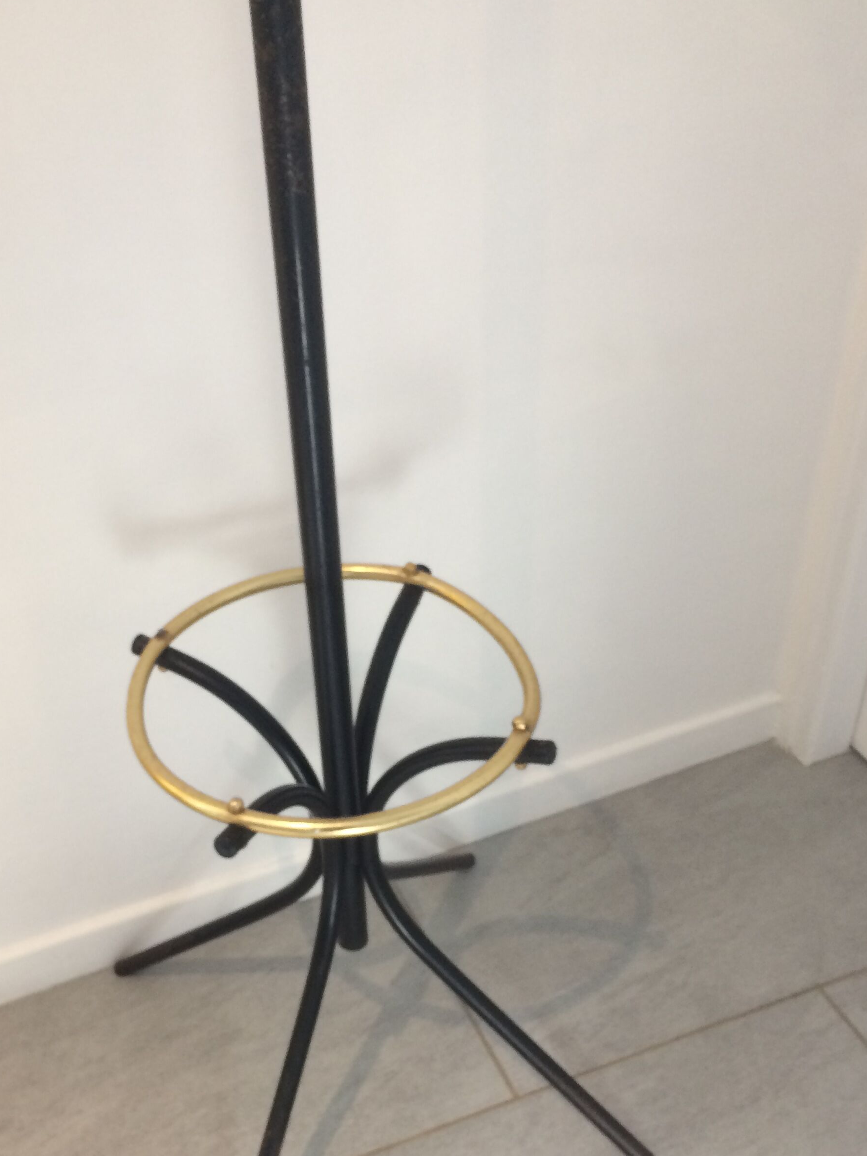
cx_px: 326
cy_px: 735
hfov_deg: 35.8
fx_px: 1336
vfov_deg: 46.3
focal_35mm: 40
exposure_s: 1/33
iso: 125
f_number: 2.2
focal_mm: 4.15
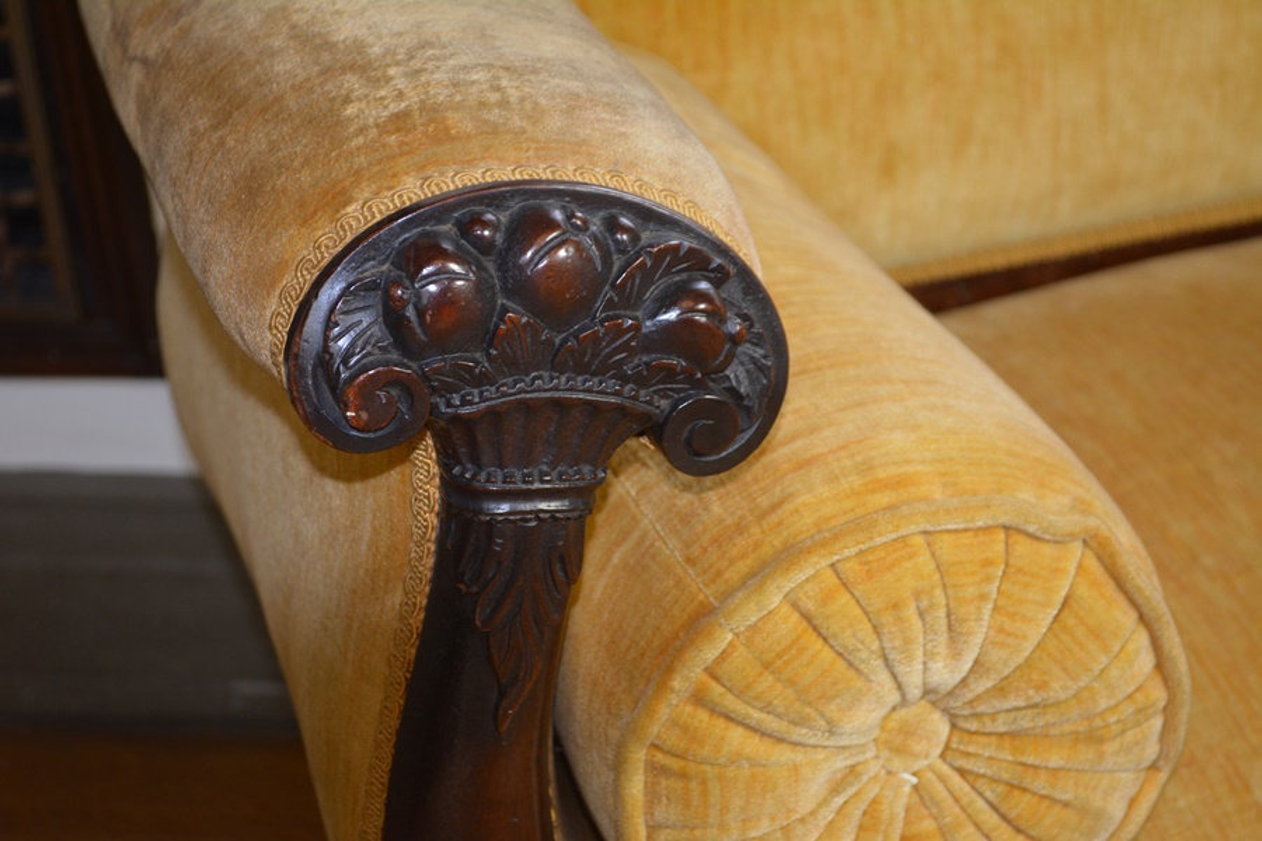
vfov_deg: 20.2
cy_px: 420
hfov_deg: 29.9
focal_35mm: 68
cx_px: 631
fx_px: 2366
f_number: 5.3
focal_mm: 45
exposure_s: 1/40
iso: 800
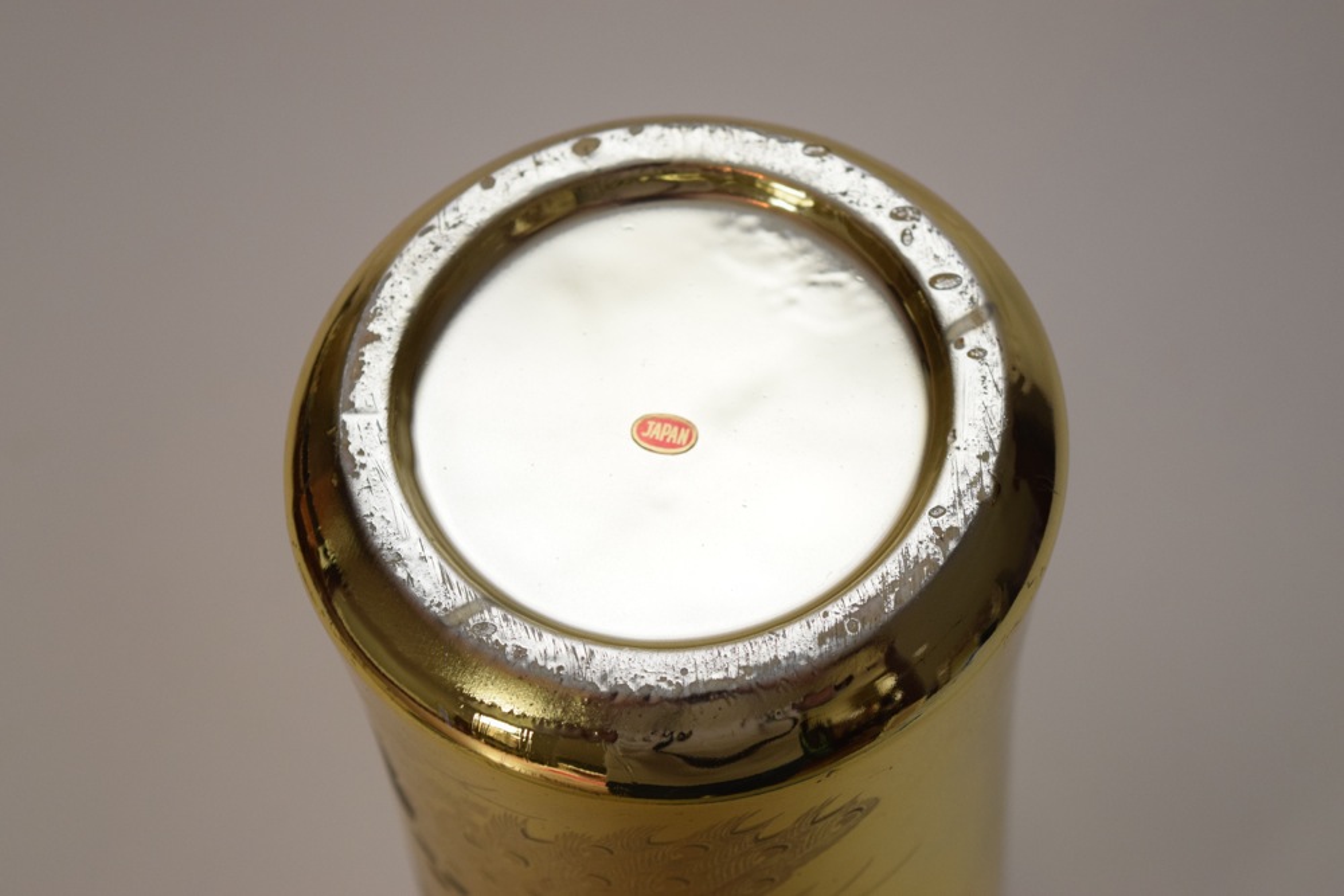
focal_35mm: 82
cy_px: 448
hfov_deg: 24.6
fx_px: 3080
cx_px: 672
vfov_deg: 16.6
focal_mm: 55
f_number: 5.6
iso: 900
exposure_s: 1/60
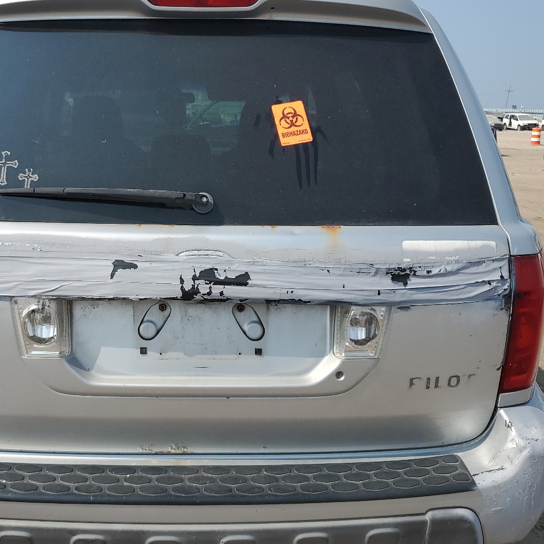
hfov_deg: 42.5
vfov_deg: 42.8
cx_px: 202
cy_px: 280
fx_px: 693
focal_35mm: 39
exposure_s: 1/3333
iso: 50
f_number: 1.5
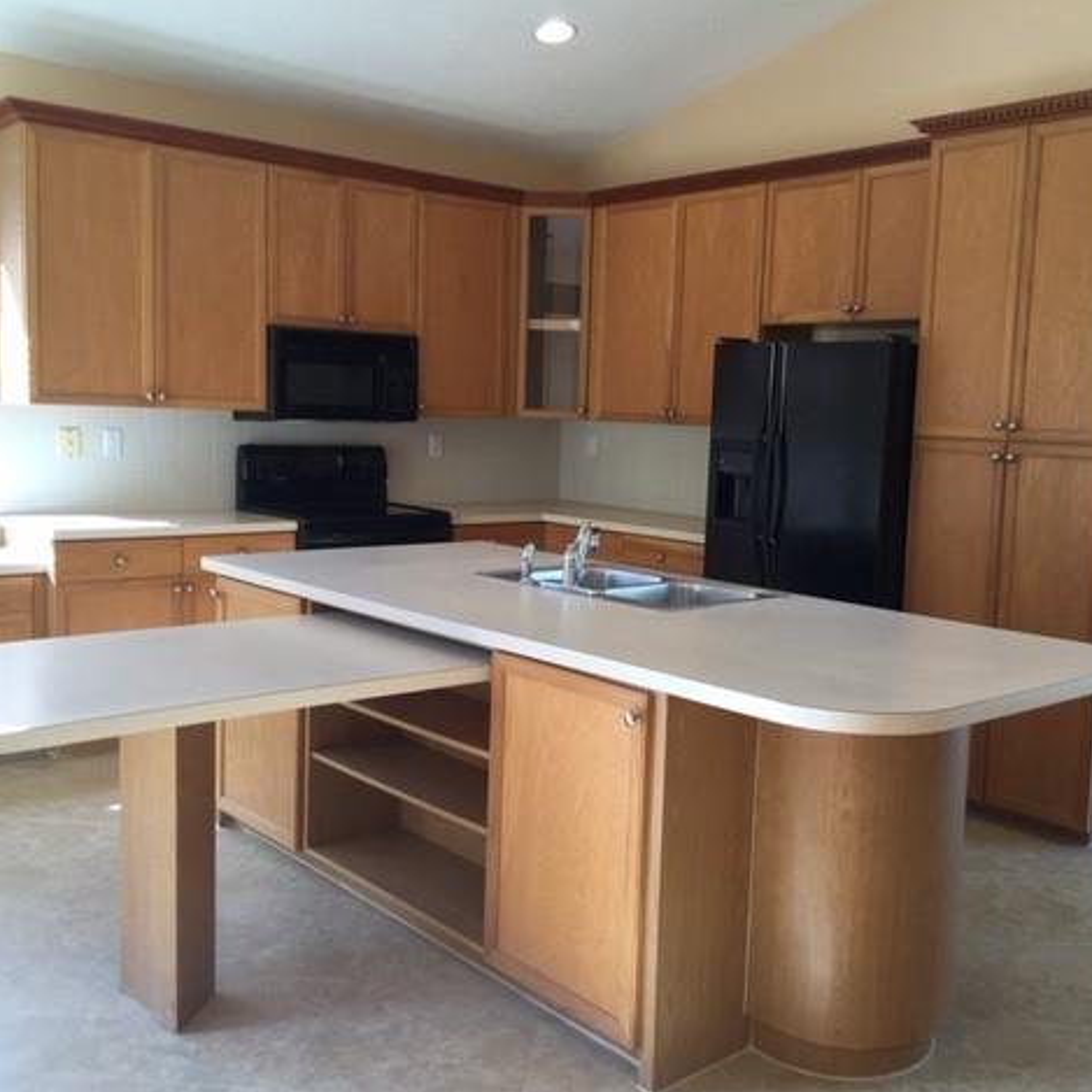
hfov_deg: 47.2
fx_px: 1249
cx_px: 594
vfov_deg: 47.2
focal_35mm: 35
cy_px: 554
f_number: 2.2
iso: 40
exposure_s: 1/60
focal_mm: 4.15
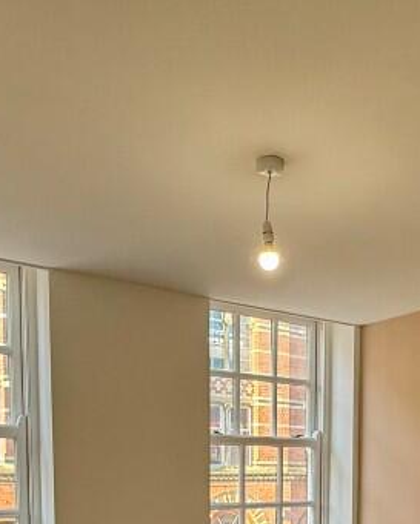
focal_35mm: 41
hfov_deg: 35.9
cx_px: 302
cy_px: 515
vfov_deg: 39.8
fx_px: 637
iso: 125
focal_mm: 2.22
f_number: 2.2
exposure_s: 1/100
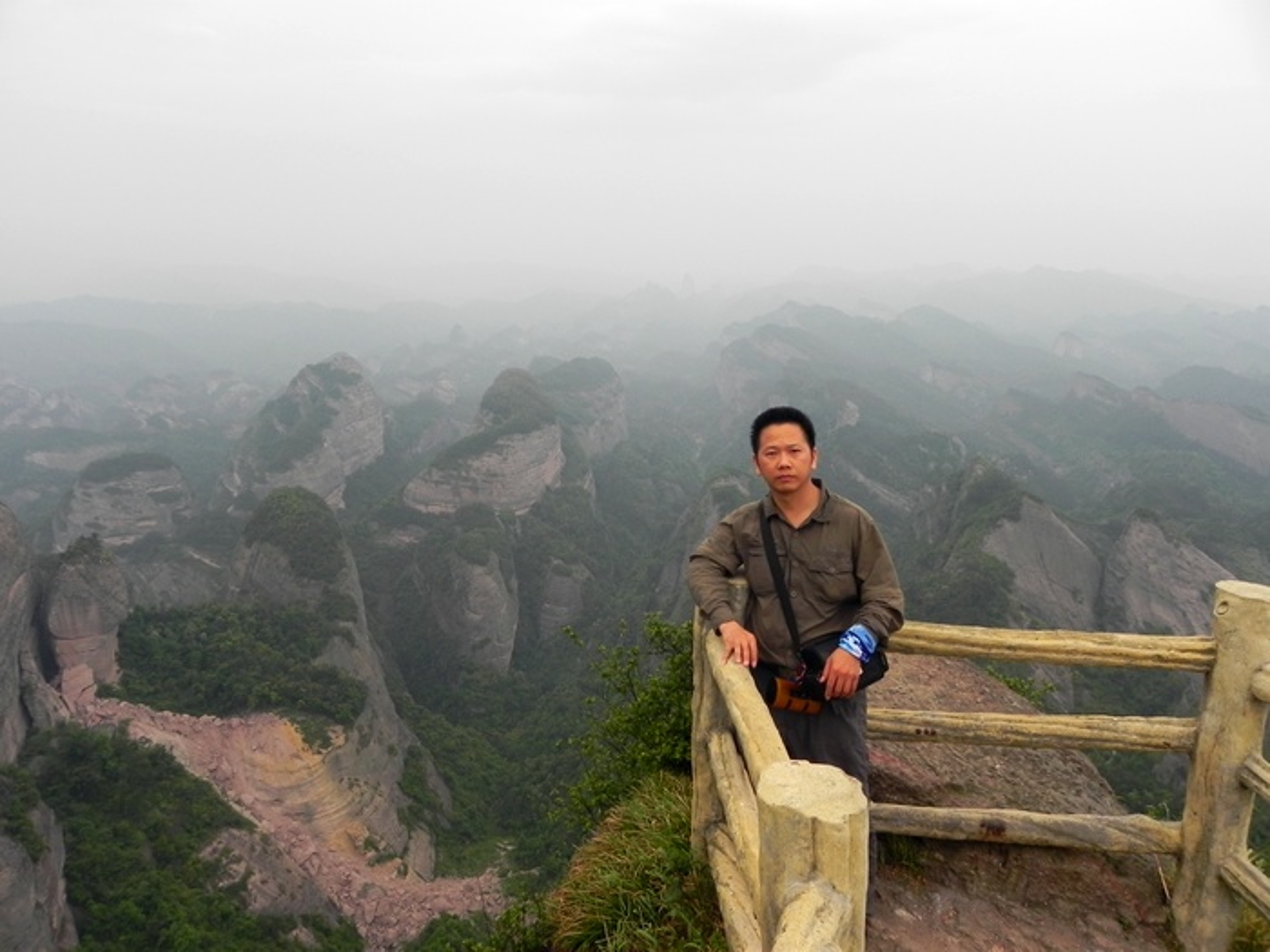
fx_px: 954
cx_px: 635
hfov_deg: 67.3
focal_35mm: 26
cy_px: 476
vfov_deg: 53.1
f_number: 4.5
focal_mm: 4.6
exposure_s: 1/138
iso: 160
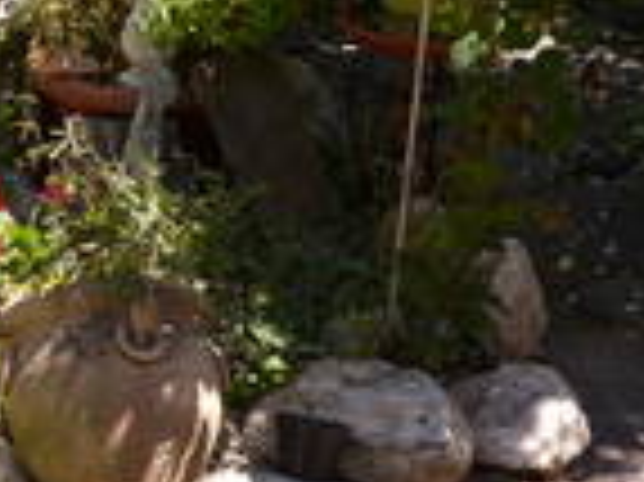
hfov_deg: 19.7
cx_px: -41
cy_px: -9
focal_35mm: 96
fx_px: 1784
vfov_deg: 15.1
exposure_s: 1/250
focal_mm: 6.8
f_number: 4.5
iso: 100
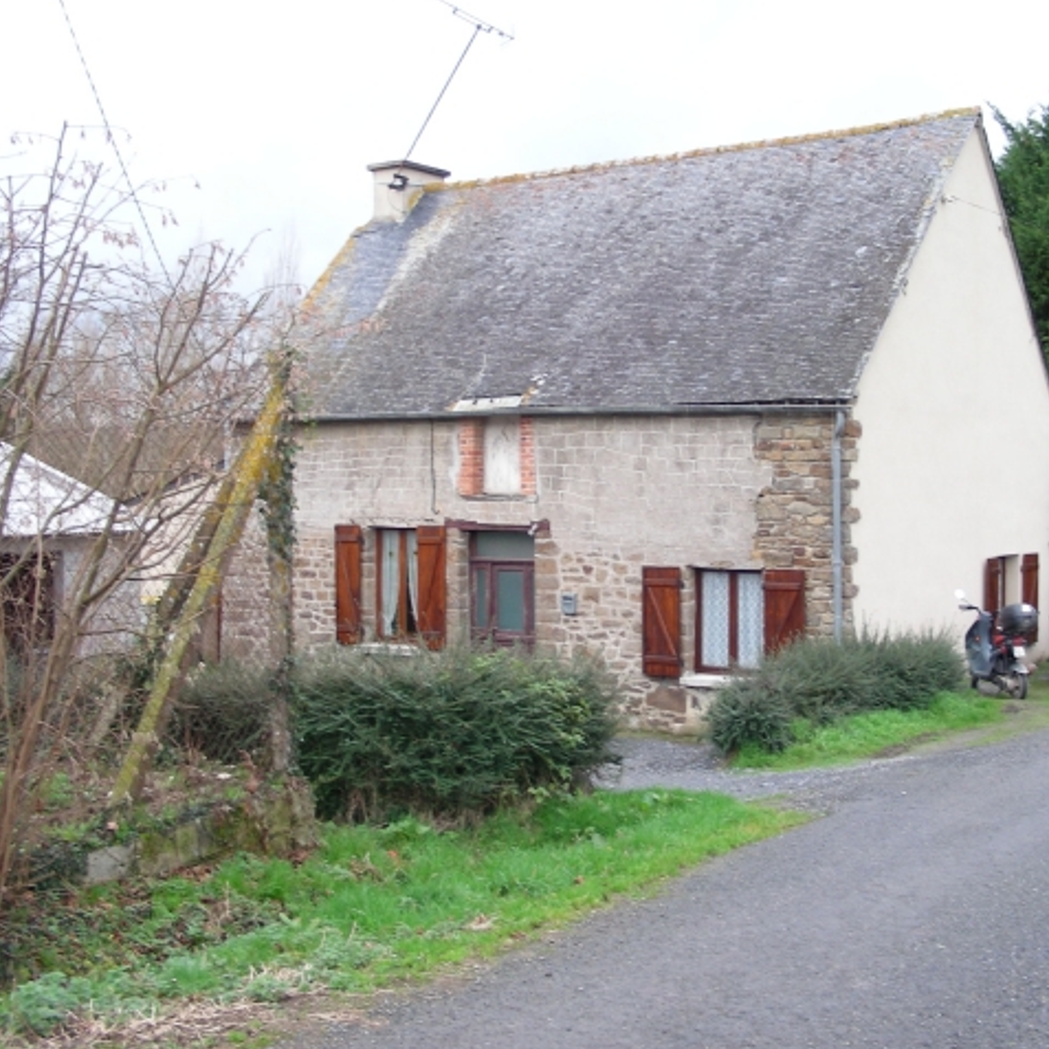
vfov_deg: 35.3
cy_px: 495
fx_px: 1646
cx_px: 649
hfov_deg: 35.2
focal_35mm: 48
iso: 64
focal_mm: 6.3
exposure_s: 1/30
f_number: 3.5
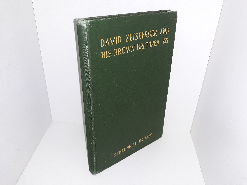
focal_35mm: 28
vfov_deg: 49.7
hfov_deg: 63.4
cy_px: 92
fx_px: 200
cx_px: 124
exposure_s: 1/120
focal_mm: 3.7
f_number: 1.7
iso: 50
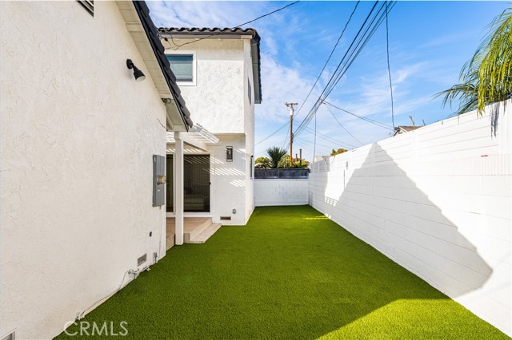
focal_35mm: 19
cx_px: 256
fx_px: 270
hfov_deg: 86.9
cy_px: 170
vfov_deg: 64.5
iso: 100
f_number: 16
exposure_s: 1/100
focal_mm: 19
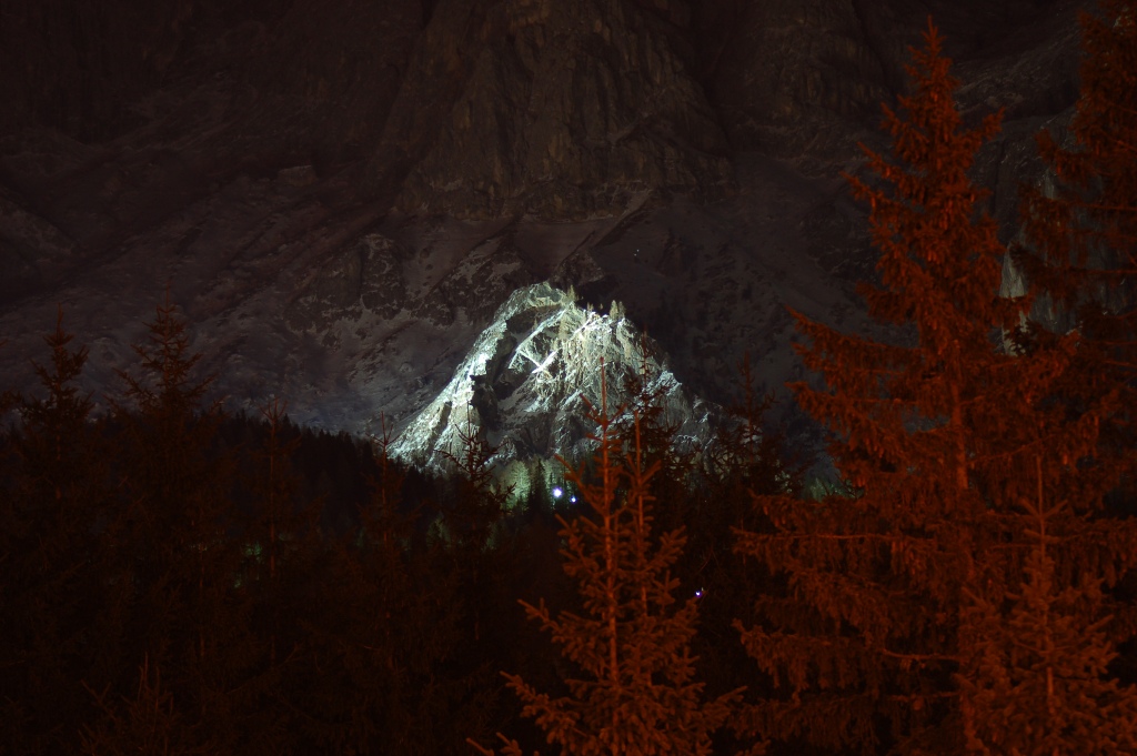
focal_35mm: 120
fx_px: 3787
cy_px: 378
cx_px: 568
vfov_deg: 11.4
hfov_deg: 17.1
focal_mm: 80
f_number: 4.5
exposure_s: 13
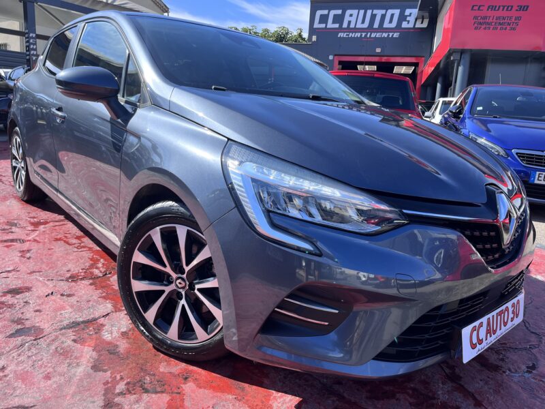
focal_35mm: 26
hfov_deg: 67.3
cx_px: 272
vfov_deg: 53.1
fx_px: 409
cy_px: 204
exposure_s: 1/1075
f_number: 1.6
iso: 50
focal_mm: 5.1
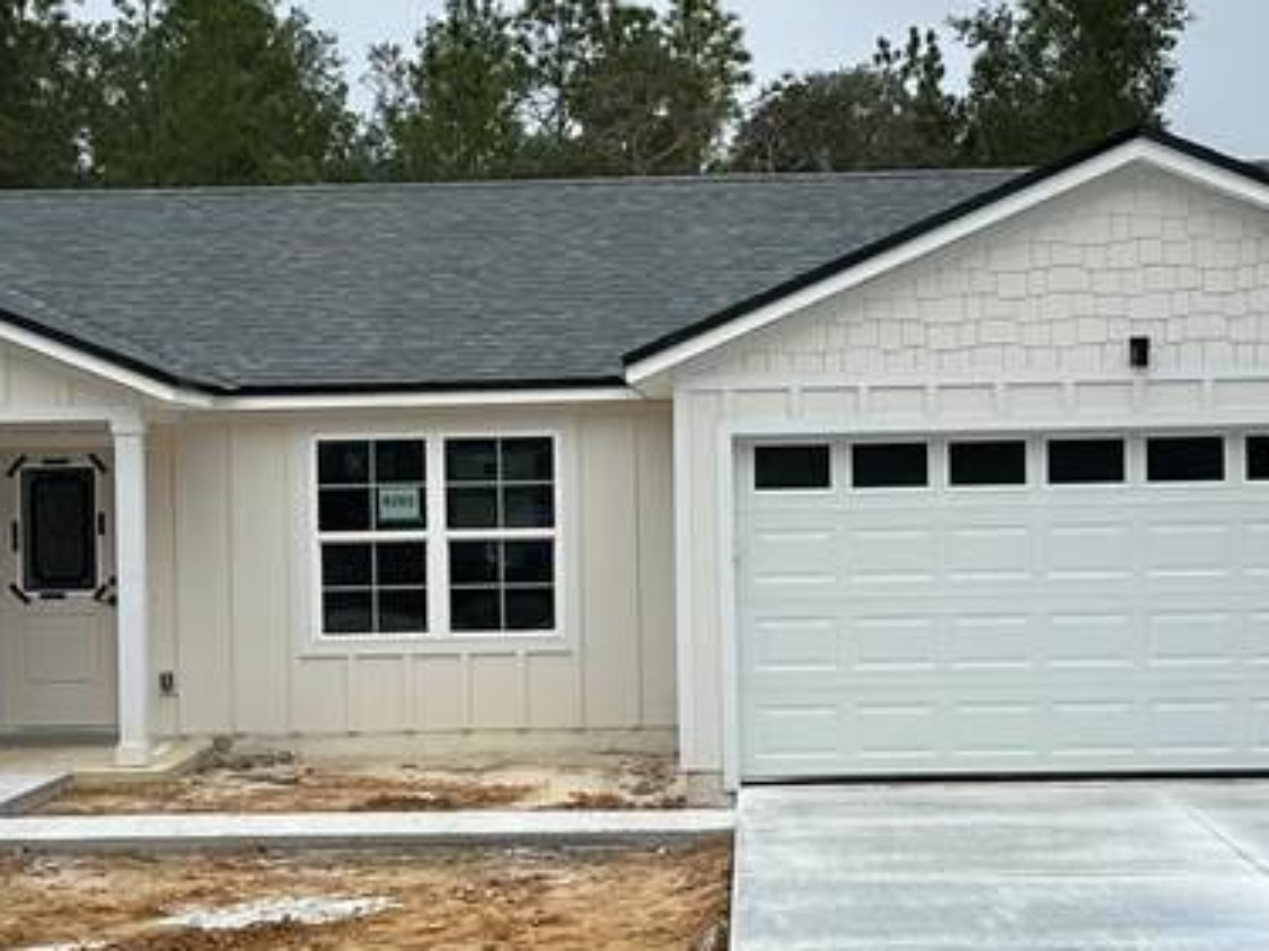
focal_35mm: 82
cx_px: 619
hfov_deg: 23.8
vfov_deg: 18.0
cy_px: 508
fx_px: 3005
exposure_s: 1/2809
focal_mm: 6.86
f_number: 1.78
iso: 80
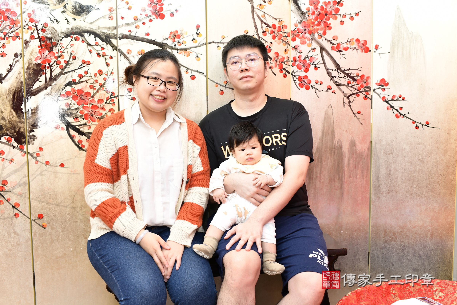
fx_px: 444
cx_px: 228
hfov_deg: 54.4
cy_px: 152
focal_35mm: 35
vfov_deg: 37.9
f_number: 4.5
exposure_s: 1/200
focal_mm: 35
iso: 1000
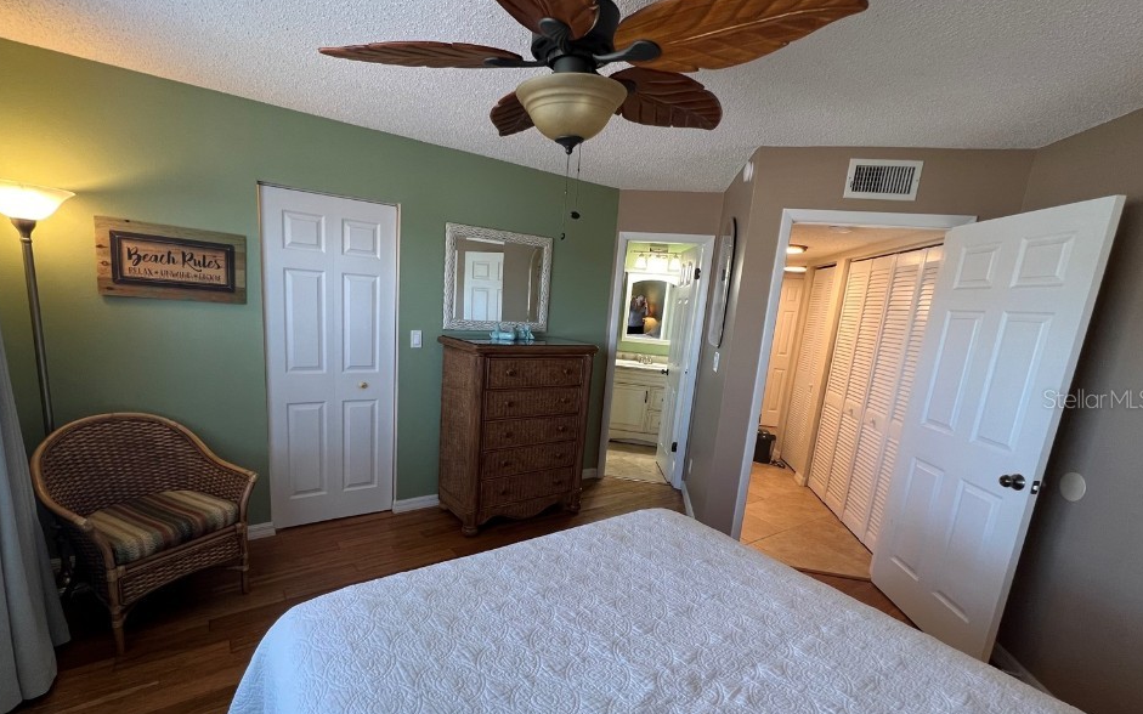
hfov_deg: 101.3
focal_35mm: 15
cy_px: 398
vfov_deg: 74.5
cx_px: 536
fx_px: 467
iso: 160
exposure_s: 1/60
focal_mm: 1.57
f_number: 1.8
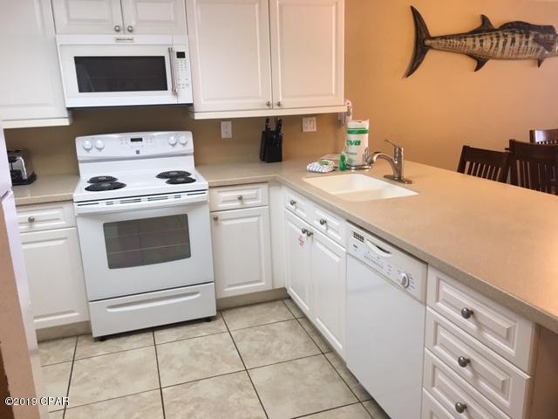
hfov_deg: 61.7
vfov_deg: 48.2
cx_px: 279
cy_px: 210
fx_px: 467
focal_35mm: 29
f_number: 2.2
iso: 50
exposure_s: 1/30
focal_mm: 4.15
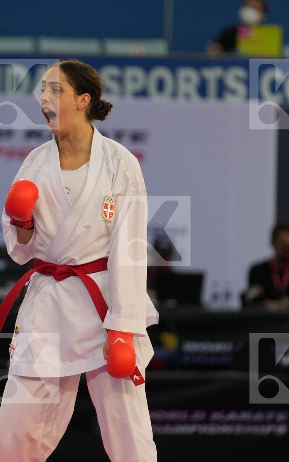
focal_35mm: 460
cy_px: 231
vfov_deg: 4.6
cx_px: 24
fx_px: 5794
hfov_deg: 2.9
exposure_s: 1/1000
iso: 1600
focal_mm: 200
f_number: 2.8
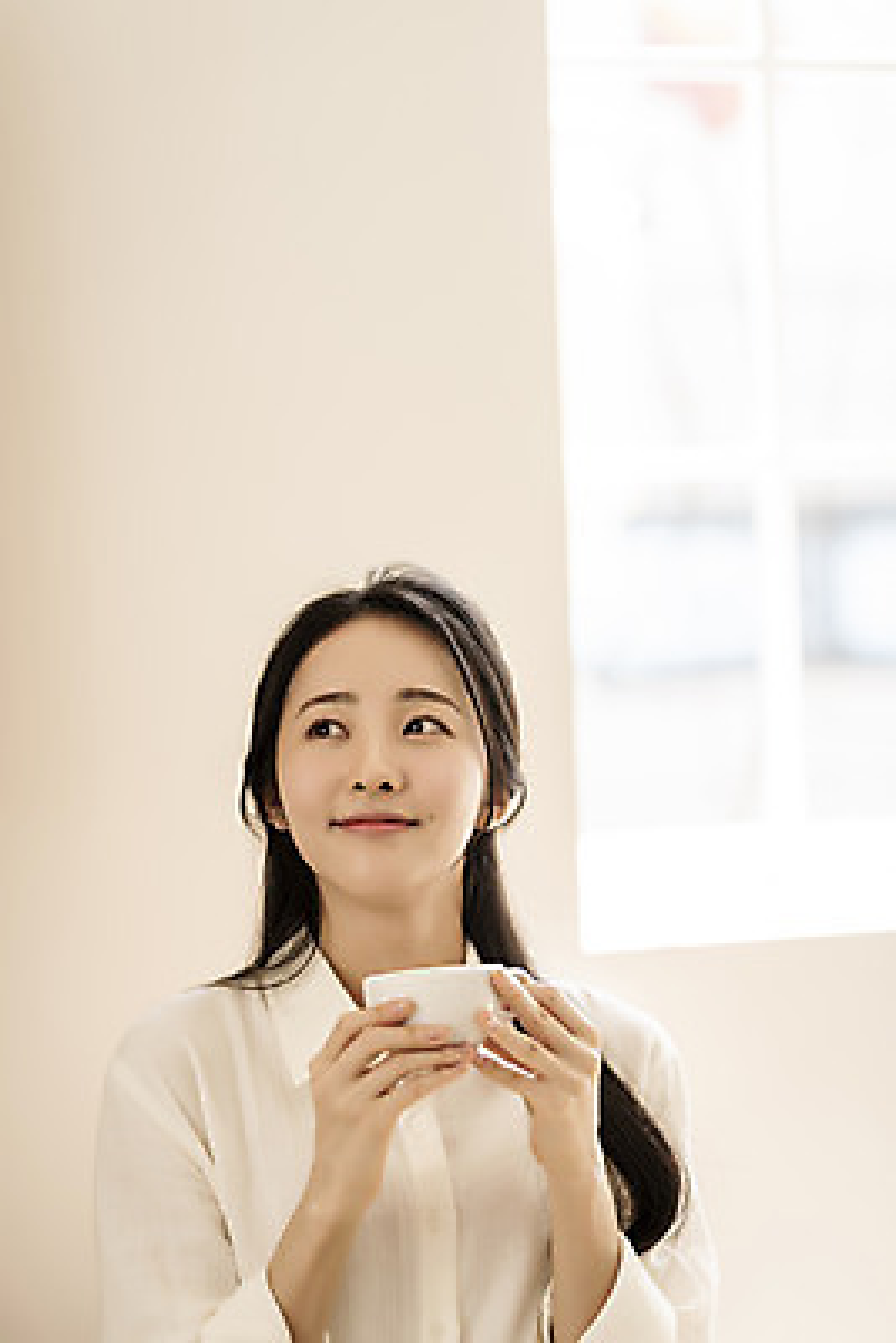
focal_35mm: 85
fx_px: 3170
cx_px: 448
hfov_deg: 16.1
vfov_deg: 23.9
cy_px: 672
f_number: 2
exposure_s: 1/250
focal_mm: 85
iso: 125
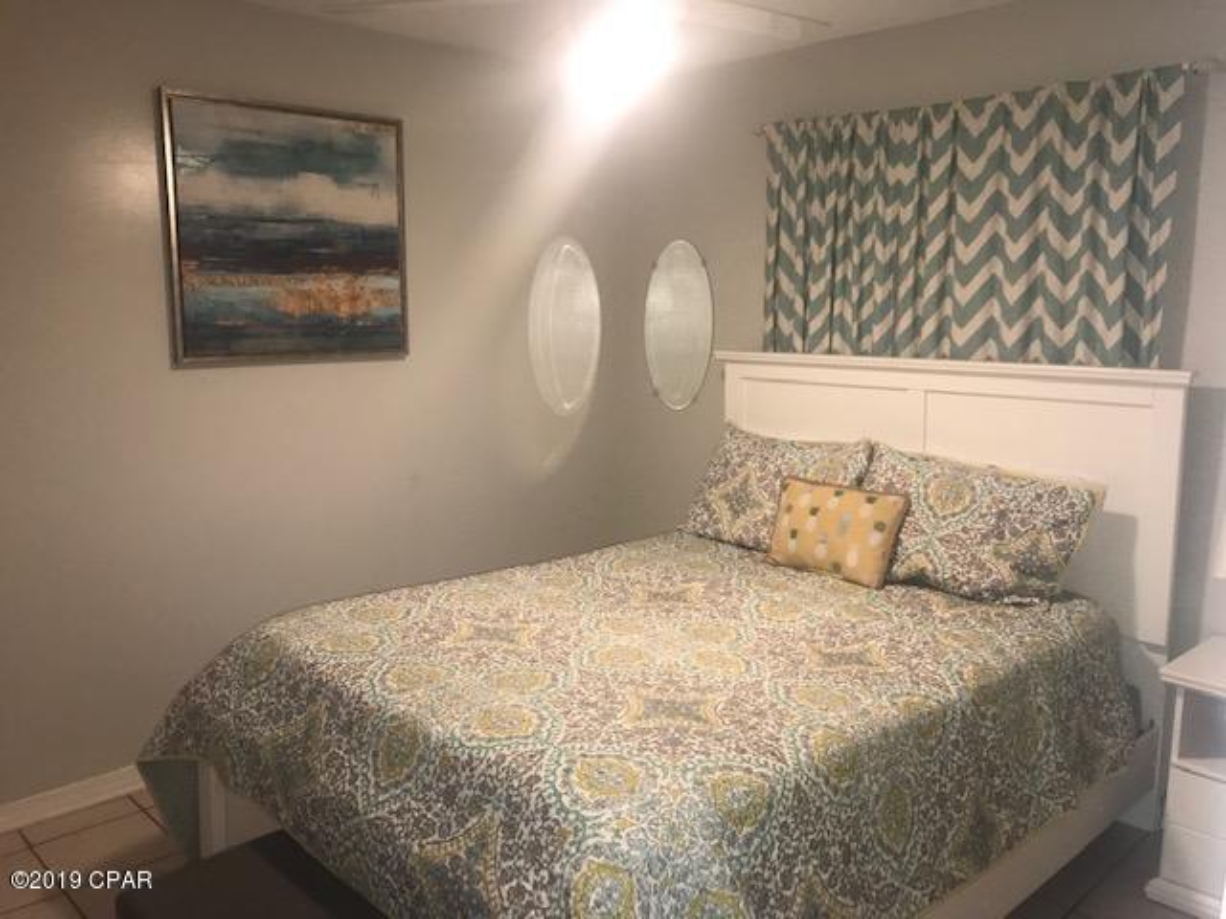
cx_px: 613
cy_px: 460
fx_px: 992
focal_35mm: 28
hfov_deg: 63.4
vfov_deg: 49.7
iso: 64
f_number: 1.8
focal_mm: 3.99
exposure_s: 1/30
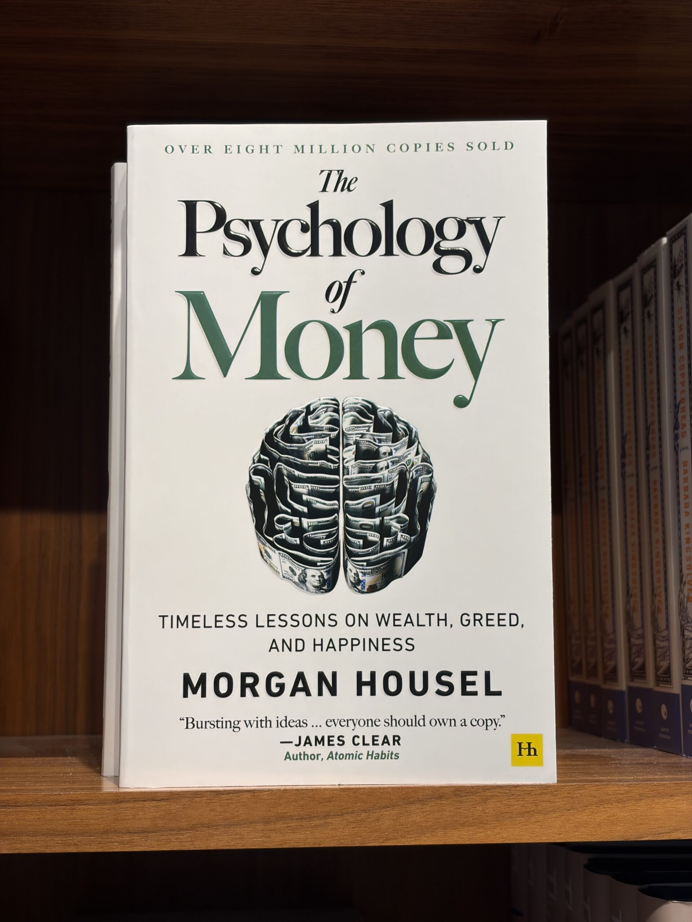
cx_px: 346
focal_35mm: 52
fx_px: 1386
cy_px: 461
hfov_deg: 28.0
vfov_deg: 36.8
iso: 40
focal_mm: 5.96
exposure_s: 1/120
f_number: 1.6
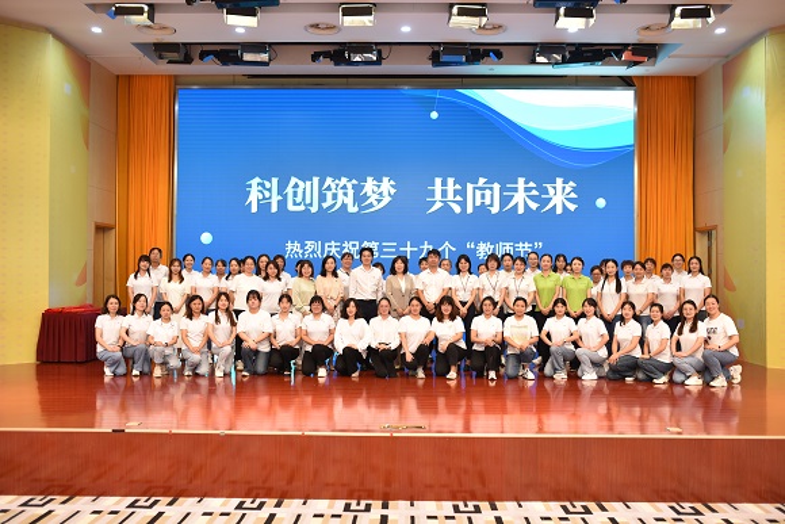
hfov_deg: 54.4
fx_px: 763
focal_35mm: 35
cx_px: 392
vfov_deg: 37.9
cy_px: 262
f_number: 2
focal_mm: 35
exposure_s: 1/60
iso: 250
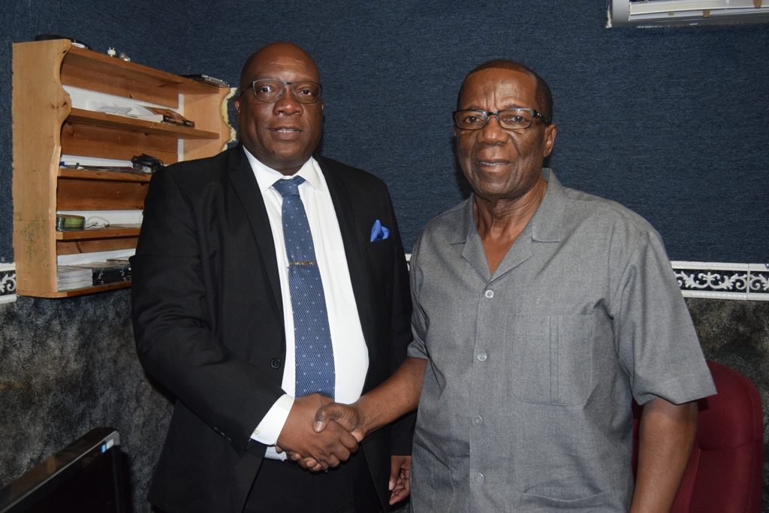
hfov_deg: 57.2
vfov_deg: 40.0
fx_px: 705
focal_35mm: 33
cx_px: 384
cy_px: 256
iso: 1600
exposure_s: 1/100
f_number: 4.5
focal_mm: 22
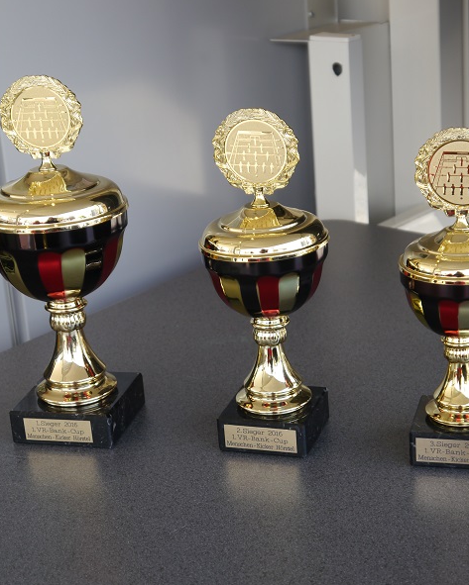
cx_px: 244
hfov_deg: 20.7
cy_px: 293
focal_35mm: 74
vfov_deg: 25.7
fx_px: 1284
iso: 160
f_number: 4.8
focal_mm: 28
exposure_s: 1/80
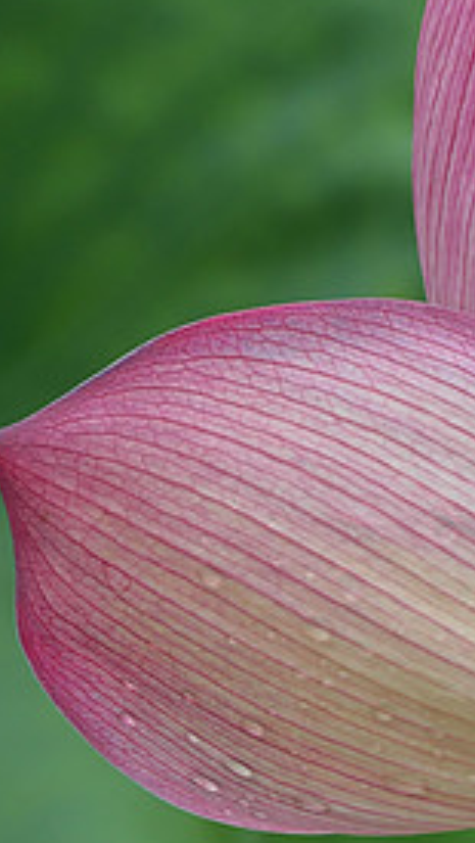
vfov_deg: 3.3
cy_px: 374
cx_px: 686
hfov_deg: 1.9
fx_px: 14577
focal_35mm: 652
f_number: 5.6
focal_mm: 103
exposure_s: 1/320
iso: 100
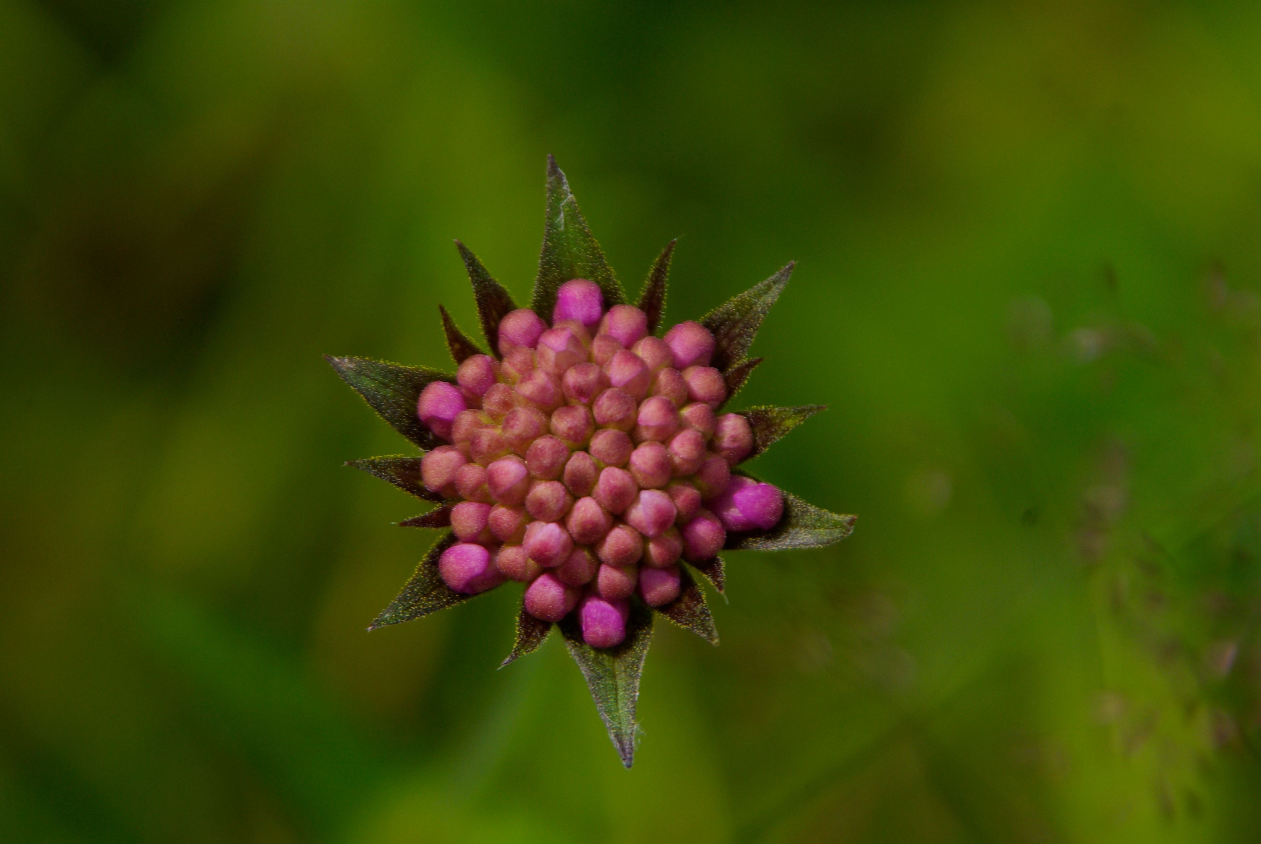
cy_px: 422
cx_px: 630
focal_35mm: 450
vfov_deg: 3.1
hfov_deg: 4.6
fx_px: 15781
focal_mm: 300
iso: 200
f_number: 6.7
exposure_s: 1/350
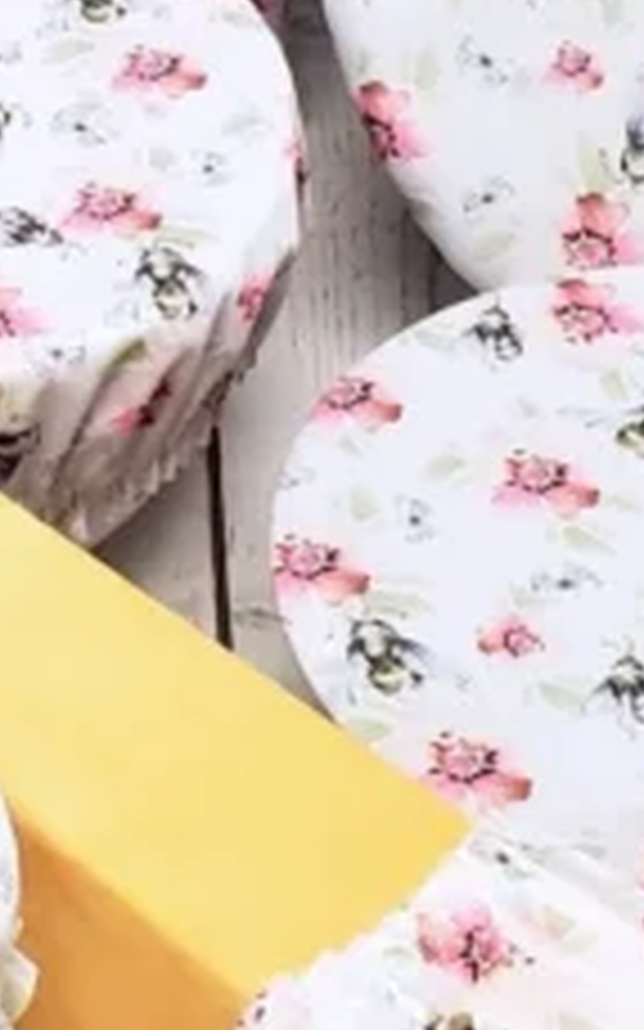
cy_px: 76
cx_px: -194
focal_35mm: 123
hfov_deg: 10.4
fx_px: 3456
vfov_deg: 16.7
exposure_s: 1/120
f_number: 2.4
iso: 250
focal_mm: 4.3
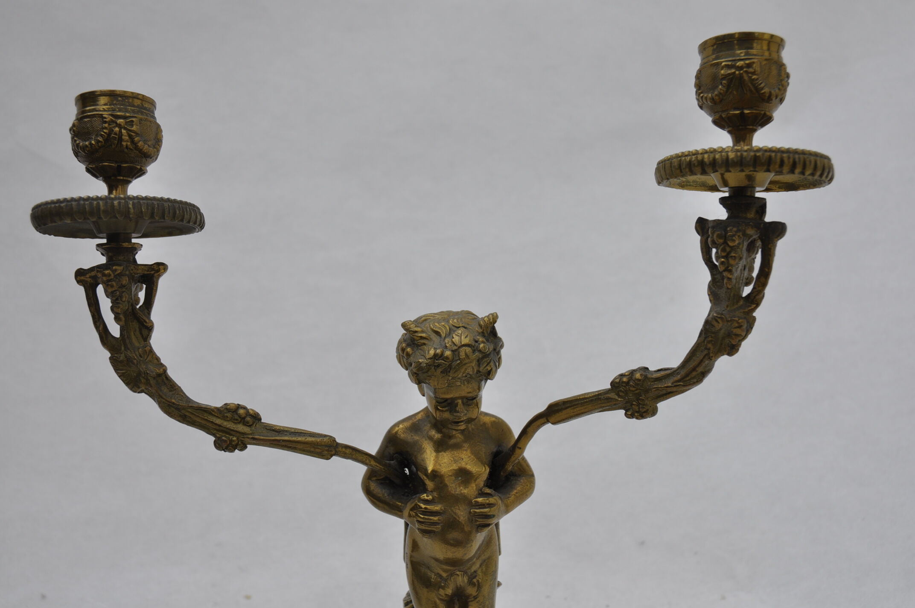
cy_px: 304
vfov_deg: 35.4
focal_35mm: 38
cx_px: 458
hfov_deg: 51.3
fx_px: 952
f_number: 8
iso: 200
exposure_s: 1/250
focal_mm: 25
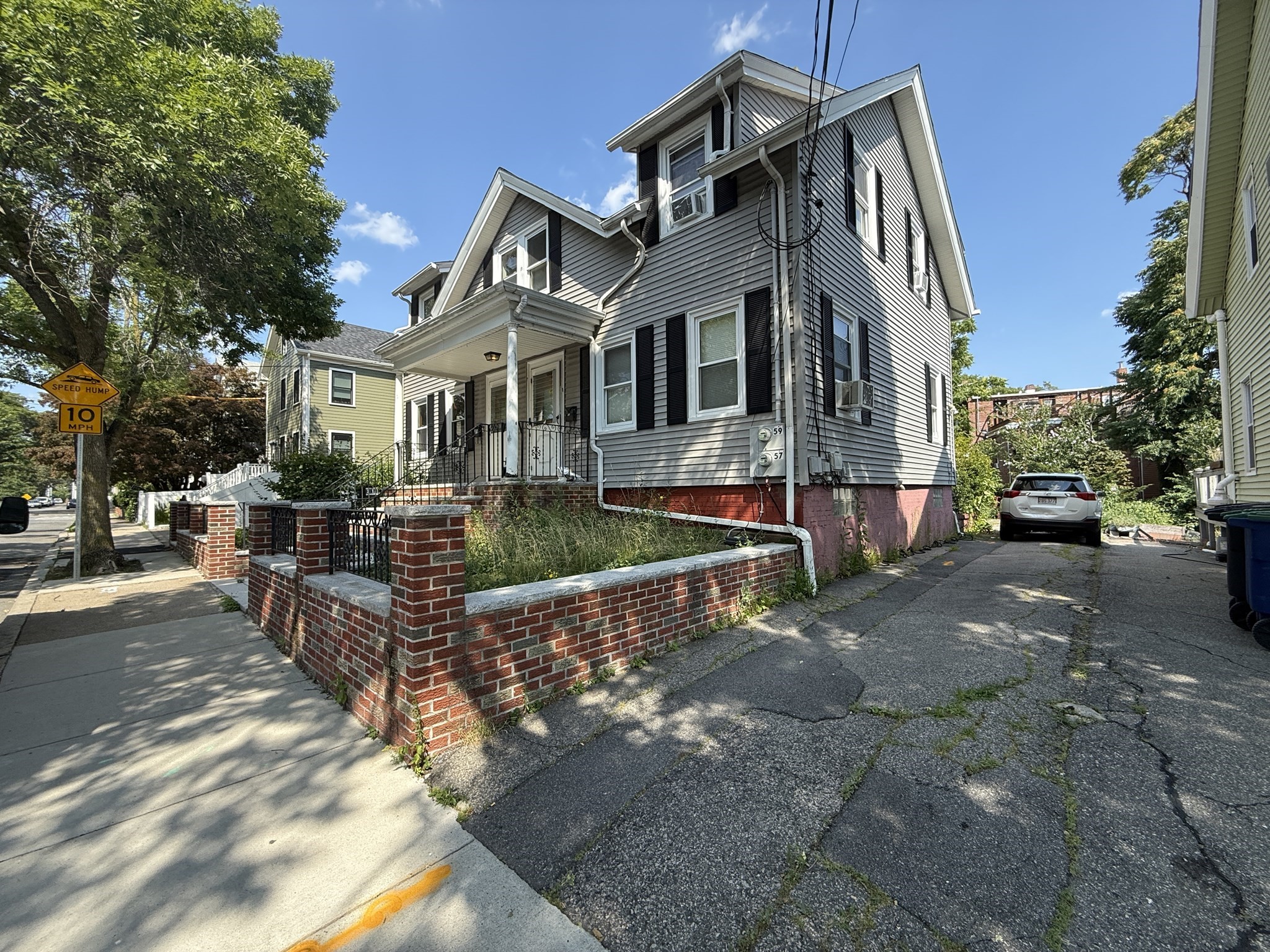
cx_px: 635
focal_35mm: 14
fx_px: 514
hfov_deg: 102.1
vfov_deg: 85.7
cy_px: 476
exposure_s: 1/638
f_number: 2.2
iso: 50
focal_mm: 2.22
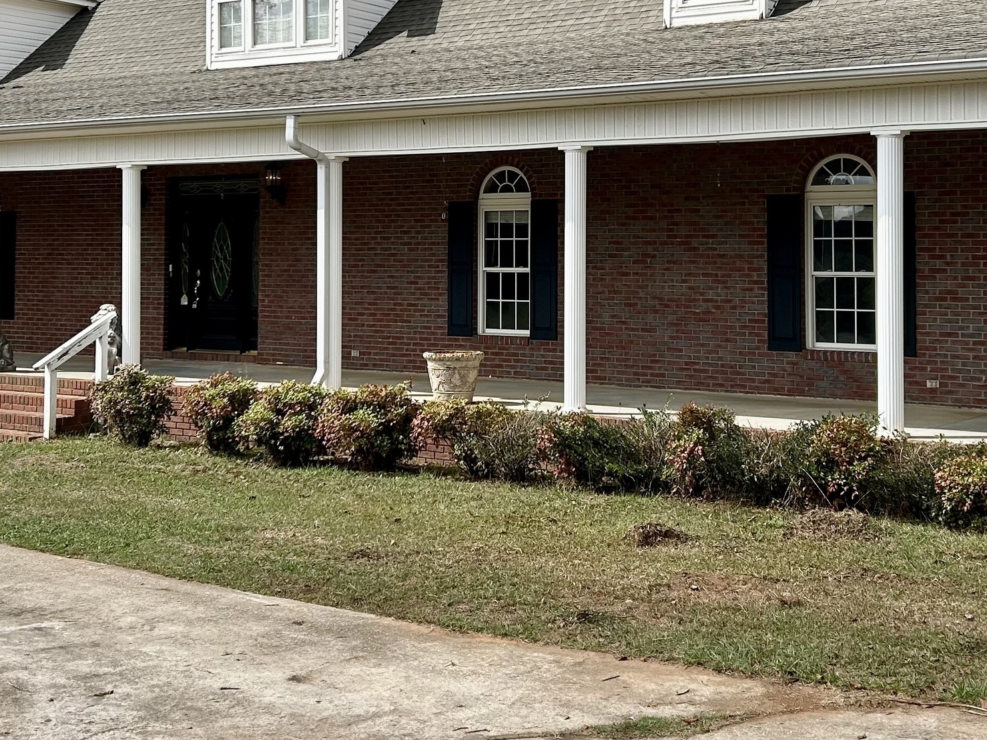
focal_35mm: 54
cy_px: 204
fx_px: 1540
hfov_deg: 35.5
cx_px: 456
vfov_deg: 26.7
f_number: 1.5
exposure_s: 1/2457
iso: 50
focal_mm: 5.7
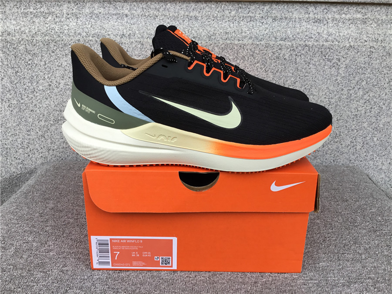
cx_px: 196
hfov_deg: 58.4
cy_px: 147
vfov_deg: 45.4
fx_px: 351
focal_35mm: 31
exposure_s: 1/166
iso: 25
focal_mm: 3.3
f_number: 2.4
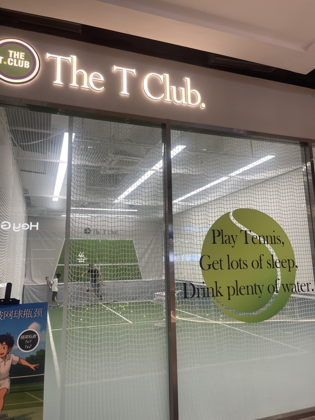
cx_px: 158
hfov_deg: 53.1
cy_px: 210
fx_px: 315
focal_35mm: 26
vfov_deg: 67.3
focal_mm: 5.1
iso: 80
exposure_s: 1/111
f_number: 1.6
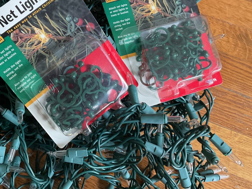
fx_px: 313
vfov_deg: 33.5
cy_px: 77
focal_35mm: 43
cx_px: 82
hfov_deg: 43.2
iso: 250
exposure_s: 1/60
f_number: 1.8
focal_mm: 3
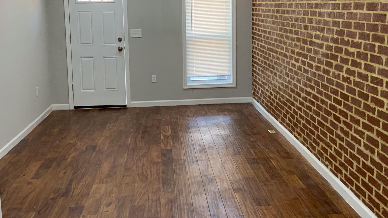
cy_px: 66
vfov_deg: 26.3
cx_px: 187
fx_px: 463
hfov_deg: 45.5
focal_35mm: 45
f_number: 1.8
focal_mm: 3
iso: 100
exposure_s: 1/60
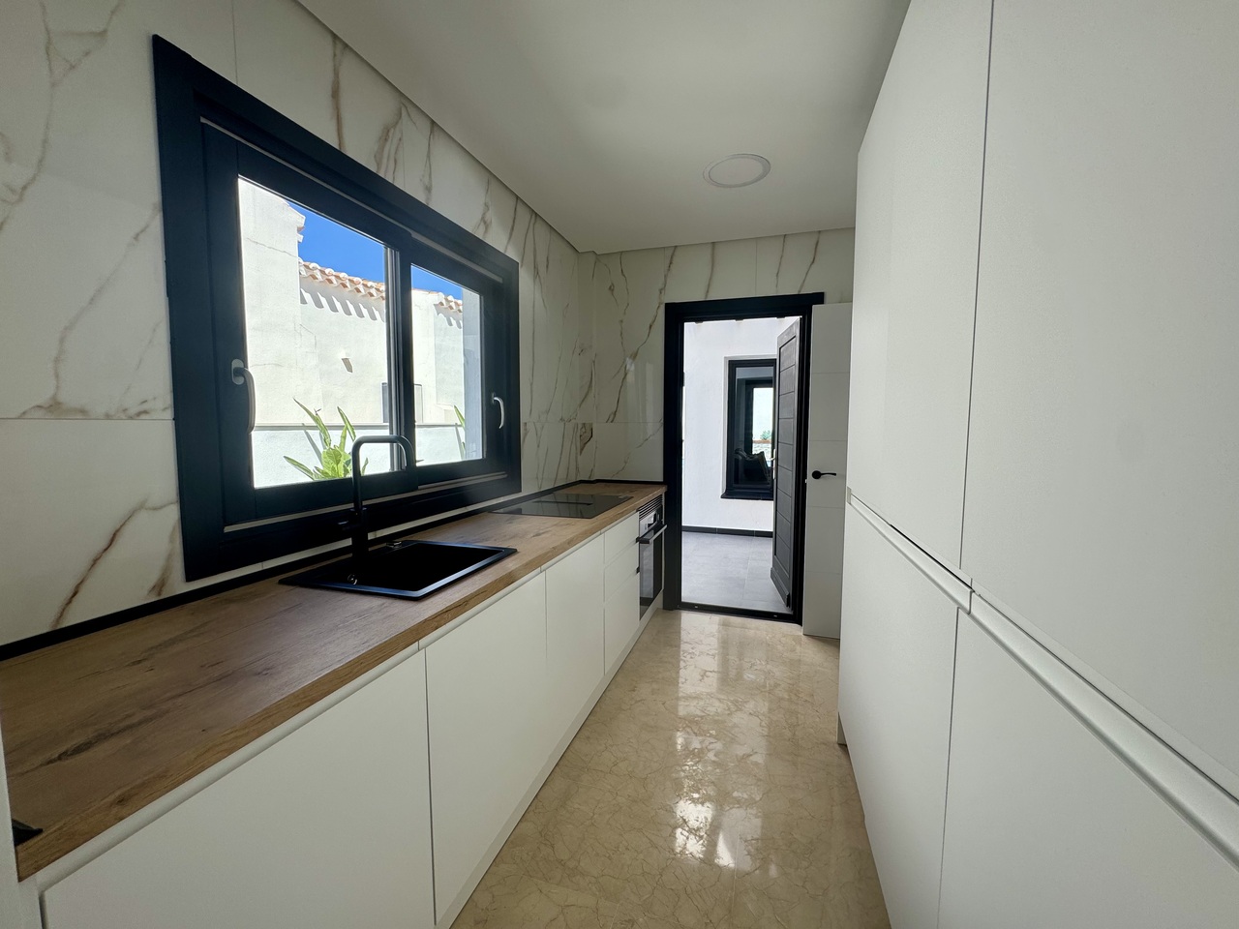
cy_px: 464
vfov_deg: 85.7
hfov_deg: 102.1
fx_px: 501
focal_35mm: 14
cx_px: 620
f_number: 2.2
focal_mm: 2.22
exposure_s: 1/438
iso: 40
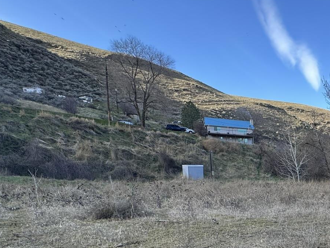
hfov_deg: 44.6
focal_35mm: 32
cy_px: 225
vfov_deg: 40.6
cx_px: 355
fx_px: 305
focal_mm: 2.22
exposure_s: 1/347
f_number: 2.2
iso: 40
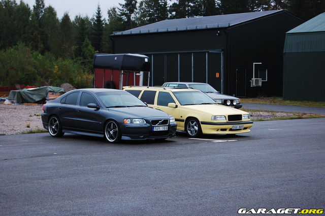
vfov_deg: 16.5
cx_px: 162
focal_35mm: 82
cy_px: 108
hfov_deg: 24.6
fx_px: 744
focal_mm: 55
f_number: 6.3
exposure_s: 1/50
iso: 200
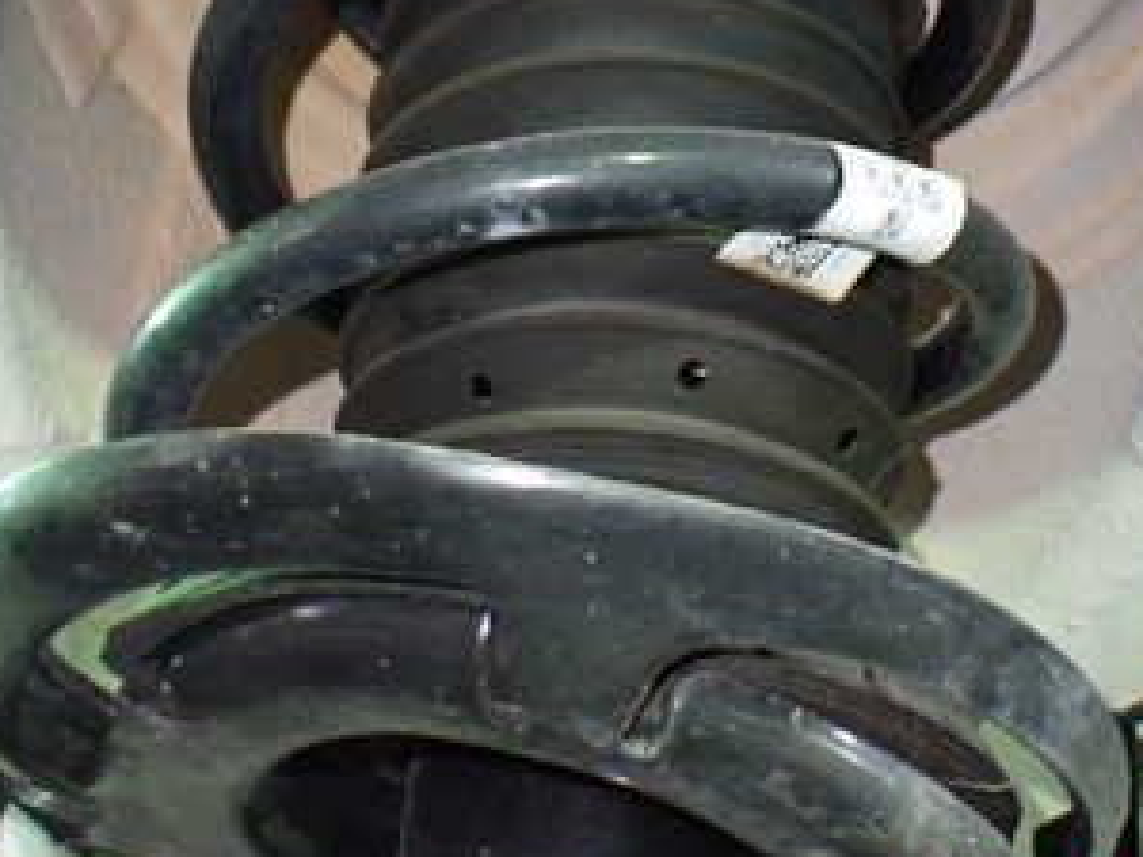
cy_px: 110
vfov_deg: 23.8
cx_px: 629
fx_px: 1981
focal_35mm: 60
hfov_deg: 32.2
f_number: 2.3
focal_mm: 5.4
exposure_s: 1/30
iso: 800
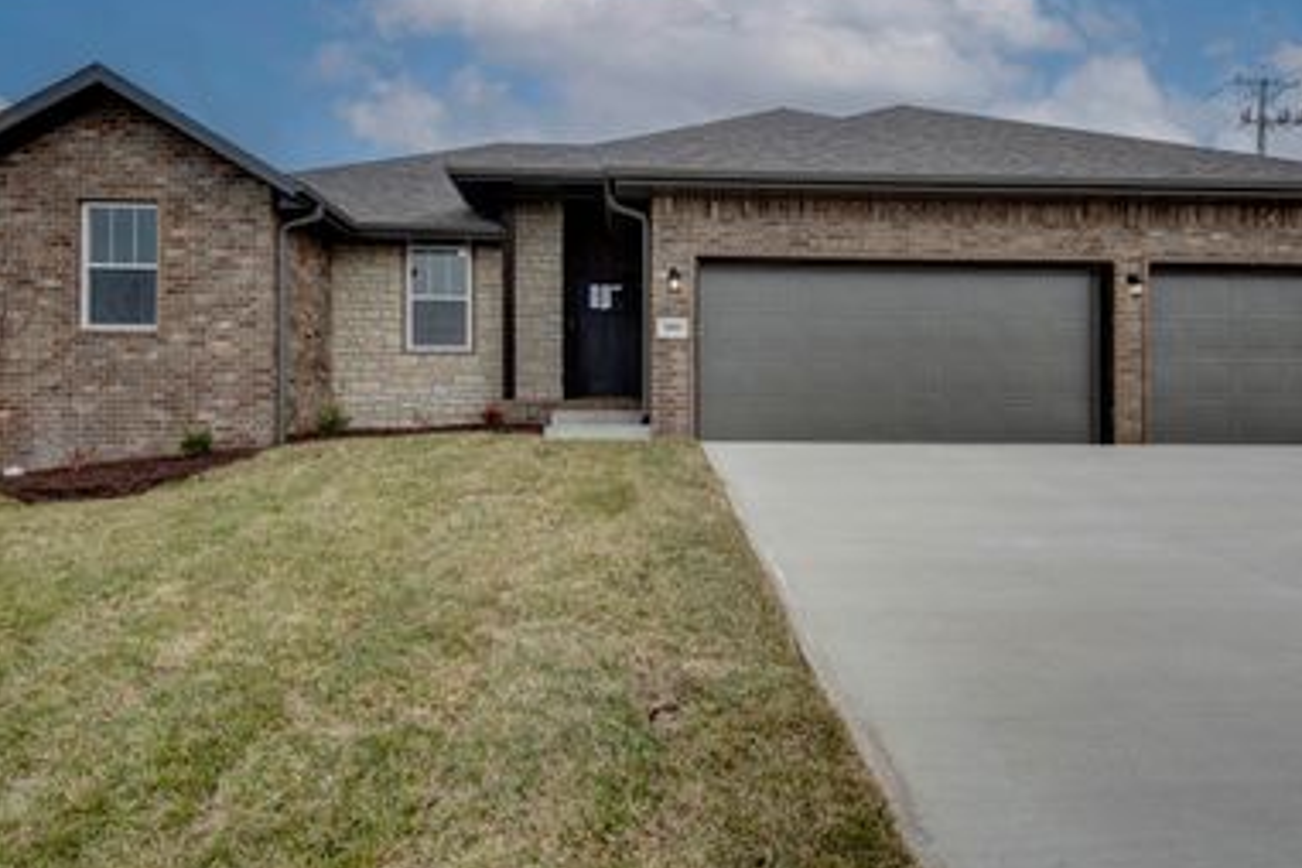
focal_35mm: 21
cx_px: 683
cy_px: 361
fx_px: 759
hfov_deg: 81.1
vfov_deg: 59.1
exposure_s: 1/60
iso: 100
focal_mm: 16
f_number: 6.7
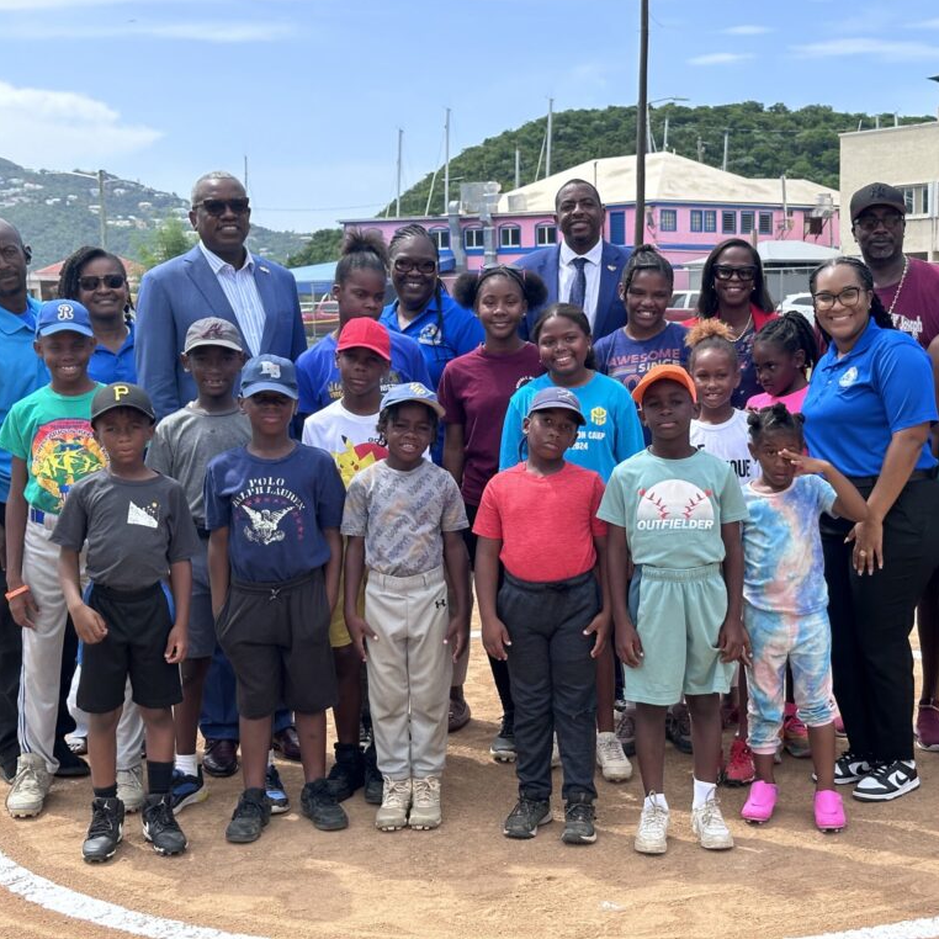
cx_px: 547
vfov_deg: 30.0
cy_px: 467
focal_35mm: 57
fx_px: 1749
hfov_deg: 30.0
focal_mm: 6.86
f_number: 1.78
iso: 64
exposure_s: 1/1667
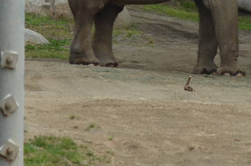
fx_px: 4438
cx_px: 338
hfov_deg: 3.2
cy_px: 5
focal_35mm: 638
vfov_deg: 2.1
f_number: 6.3
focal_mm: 110
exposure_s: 1/640
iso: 200
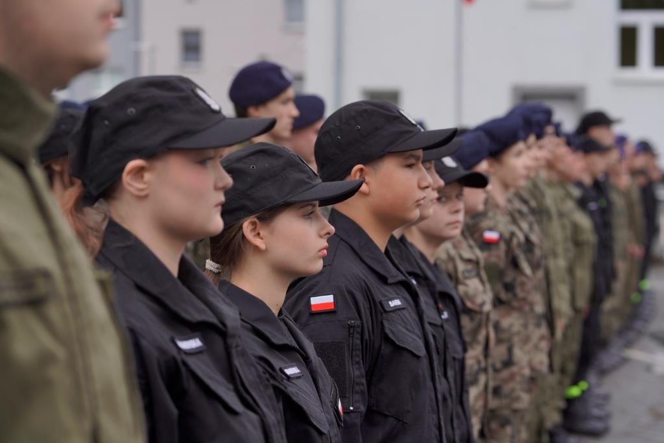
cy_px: 222
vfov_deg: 12.8
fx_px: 1974
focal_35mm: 107
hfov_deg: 19.1
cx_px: 332
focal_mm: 107
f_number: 5.6
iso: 320
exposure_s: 1/250
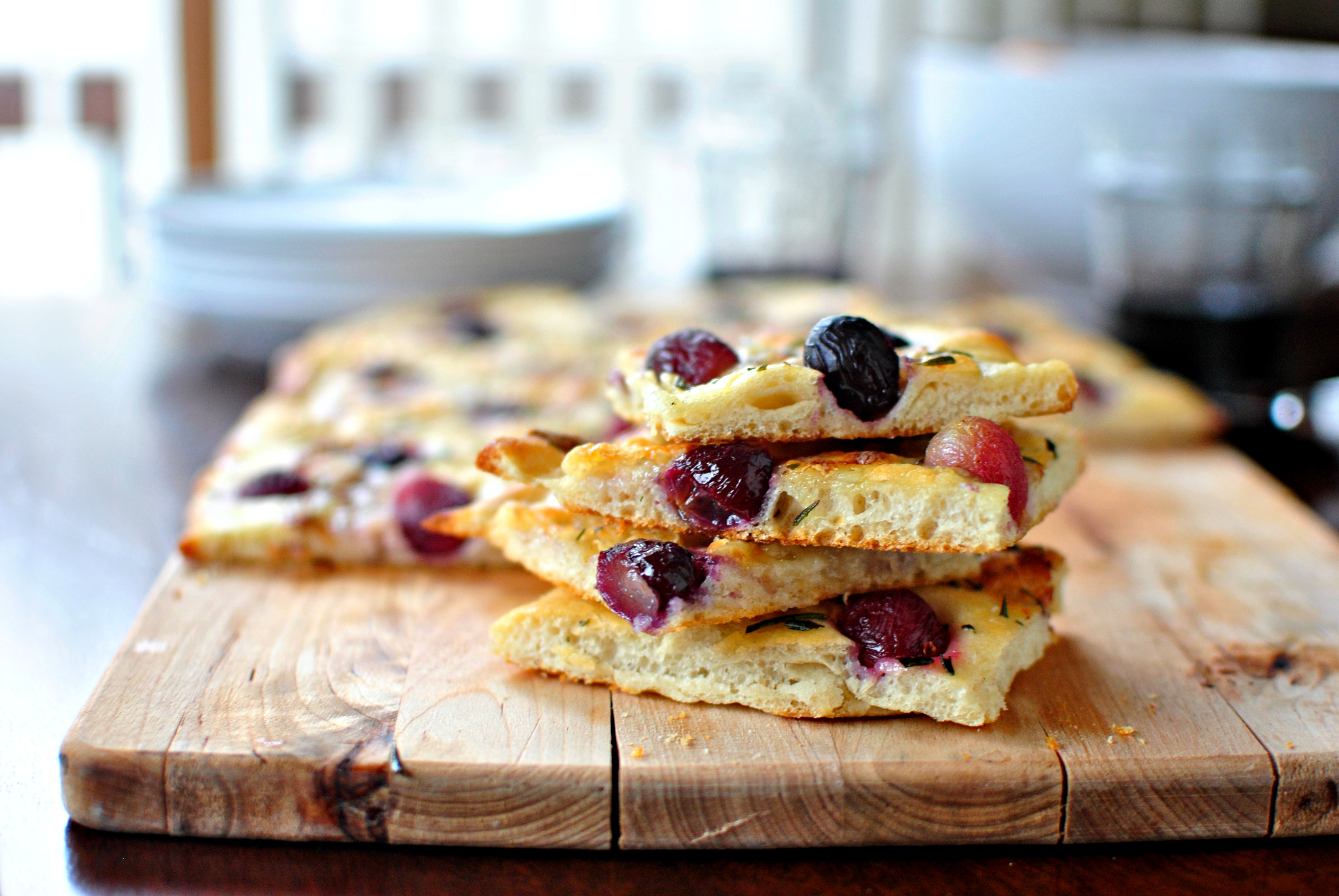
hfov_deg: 37.8
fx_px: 1955
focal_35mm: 52
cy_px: 448
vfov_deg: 25.8
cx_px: 670
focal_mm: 35
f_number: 2.2
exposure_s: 1/80
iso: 360
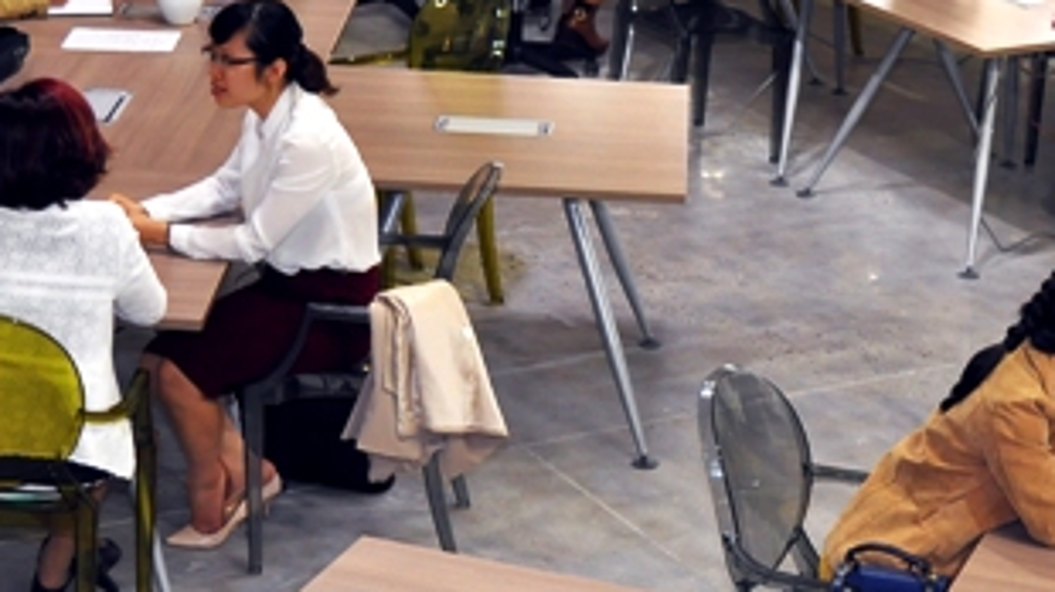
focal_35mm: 109
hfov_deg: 19.4
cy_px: 279
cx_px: 888
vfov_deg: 11.1
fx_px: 3048
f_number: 5.6
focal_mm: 28
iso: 800
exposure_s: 1/60
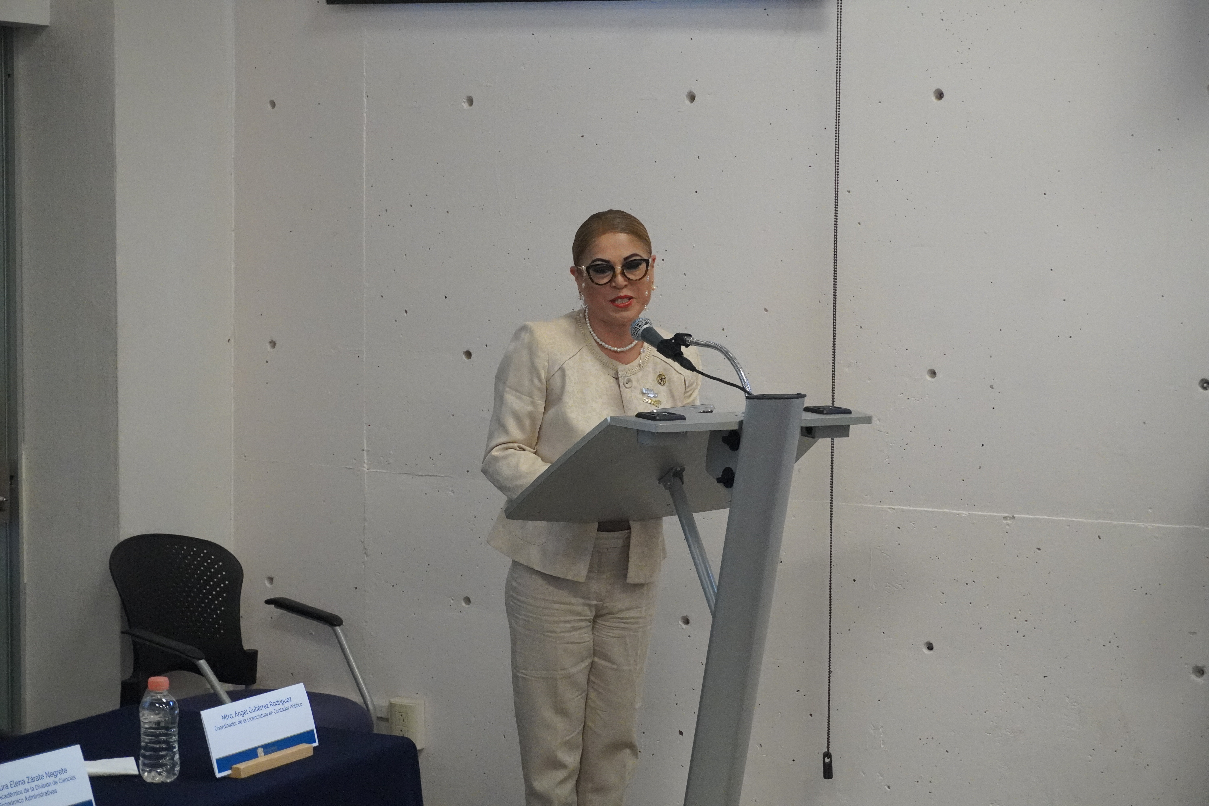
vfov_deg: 18.2
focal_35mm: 75
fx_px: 2519
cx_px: 604
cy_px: 403
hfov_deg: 27.0
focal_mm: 50
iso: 5000
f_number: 5.6
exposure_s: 1/160
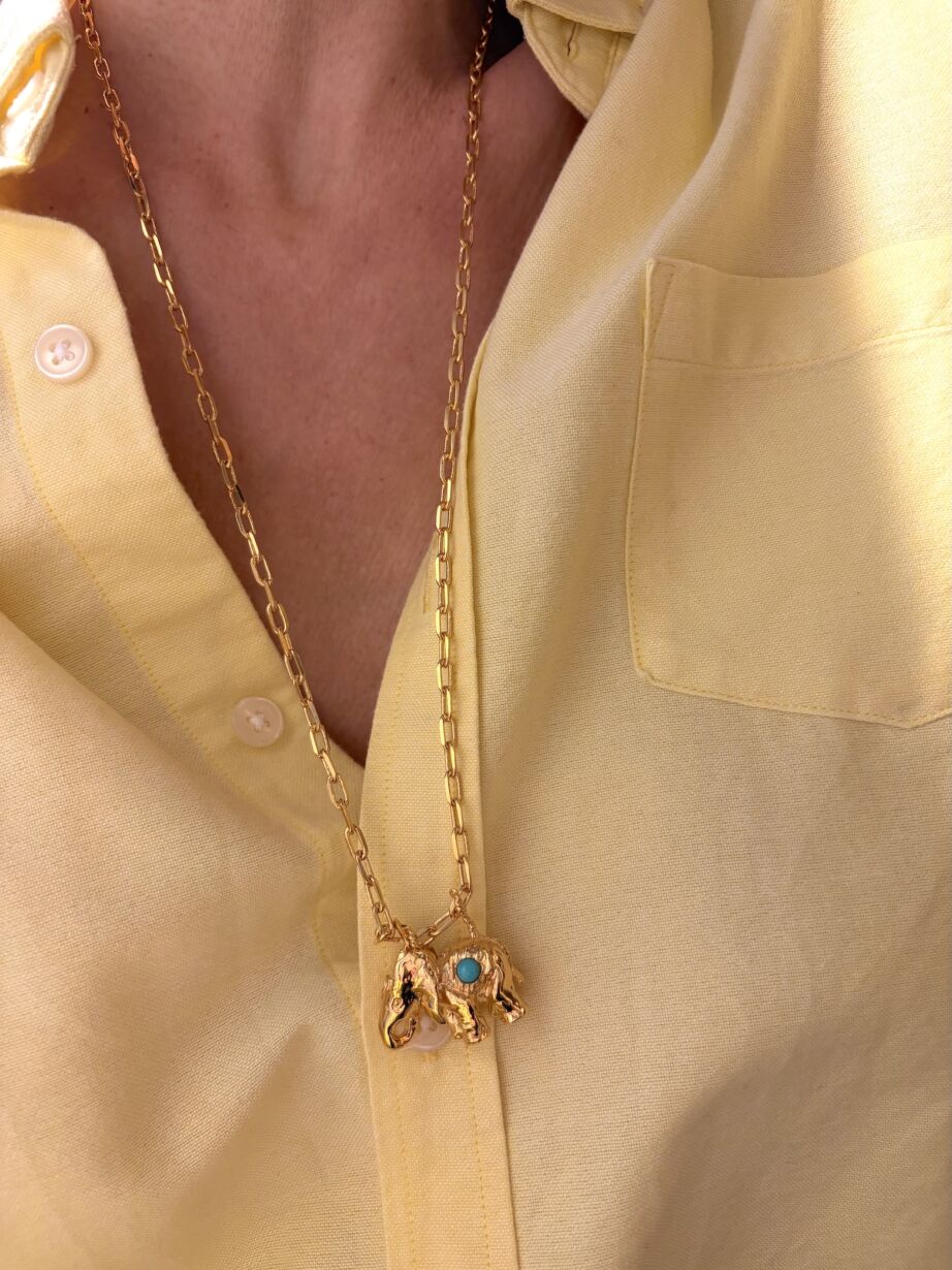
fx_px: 954
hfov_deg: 53.0
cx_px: 476
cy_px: 635
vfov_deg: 67.3
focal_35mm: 26
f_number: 1.6
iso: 125
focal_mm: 5.96
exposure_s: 1/50
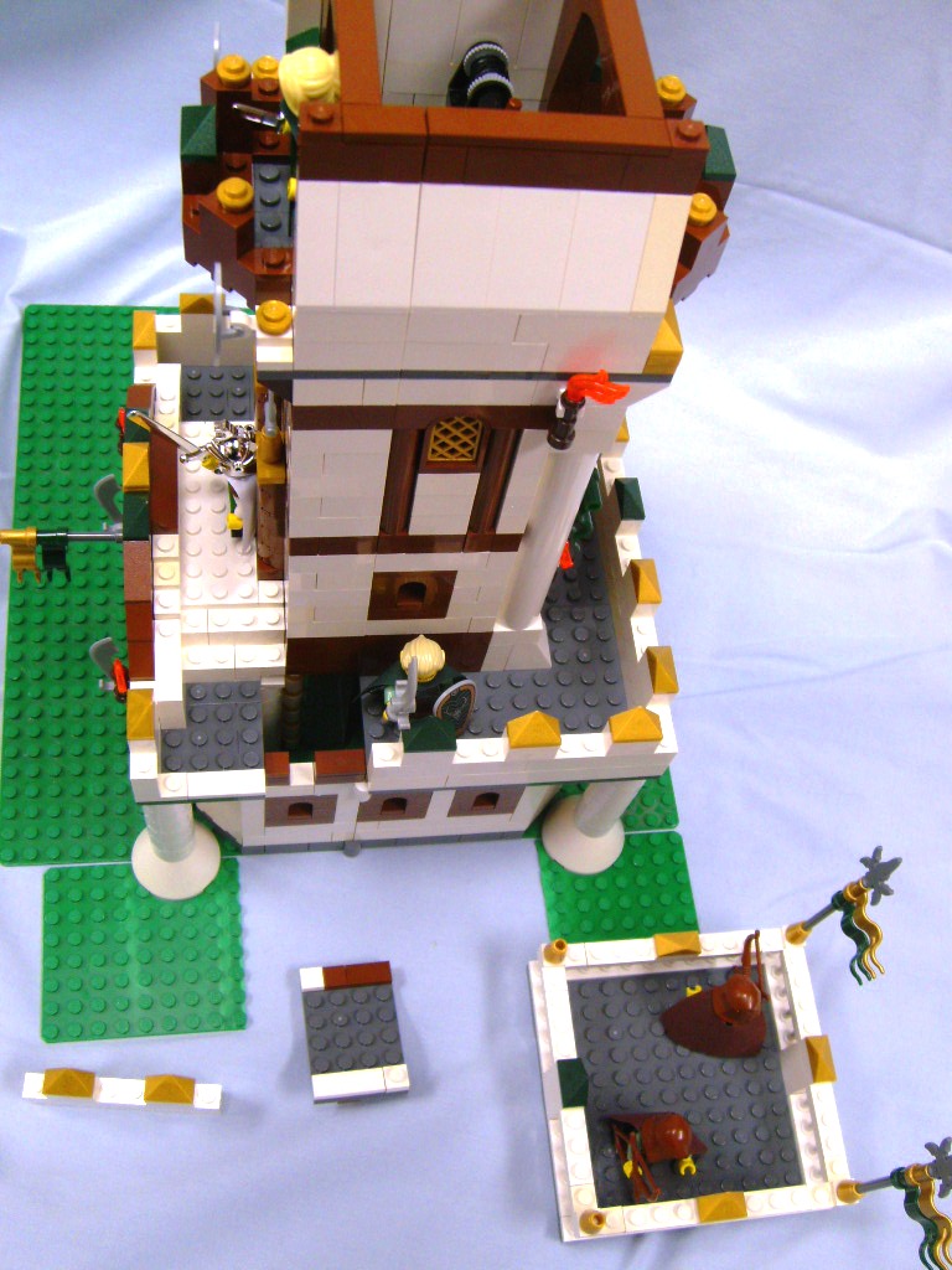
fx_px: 1283
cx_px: 476
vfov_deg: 52.6
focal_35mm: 35
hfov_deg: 40.7
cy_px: 635
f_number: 2.8
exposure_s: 1/45
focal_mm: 5.8
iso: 120
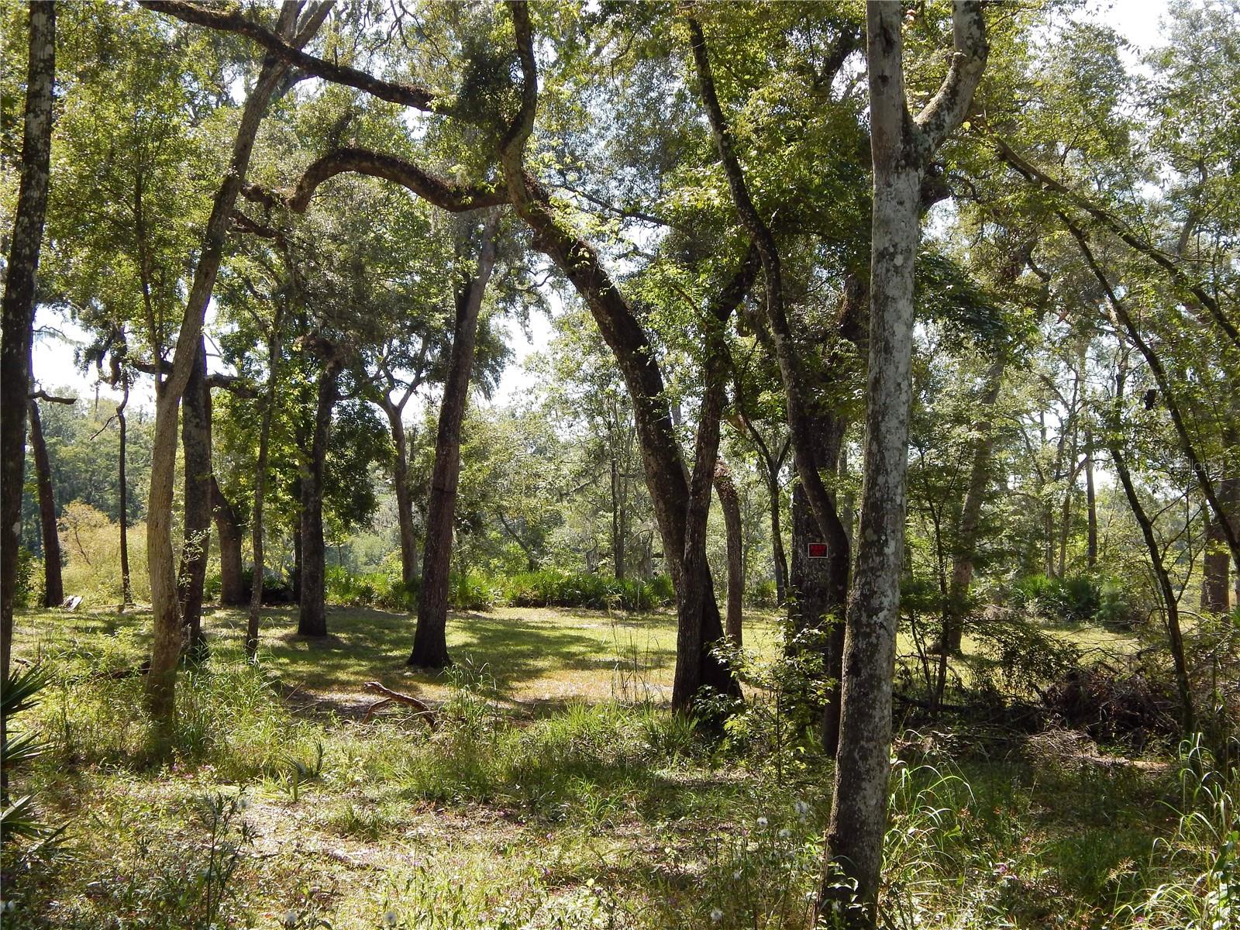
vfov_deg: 29.7
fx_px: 1755
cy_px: 465
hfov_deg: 38.9
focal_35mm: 49
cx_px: 620
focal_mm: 8.6
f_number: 3.7
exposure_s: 1/400
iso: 125
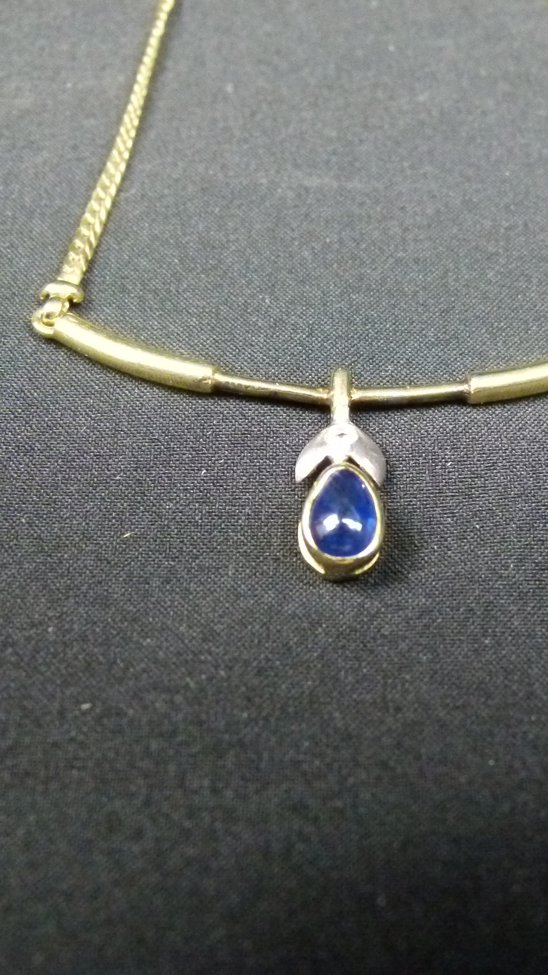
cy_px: 486
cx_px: 364
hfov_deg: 21.0
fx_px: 1473
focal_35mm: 57
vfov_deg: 36.6
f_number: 3.1
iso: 800
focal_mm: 7
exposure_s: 1/25
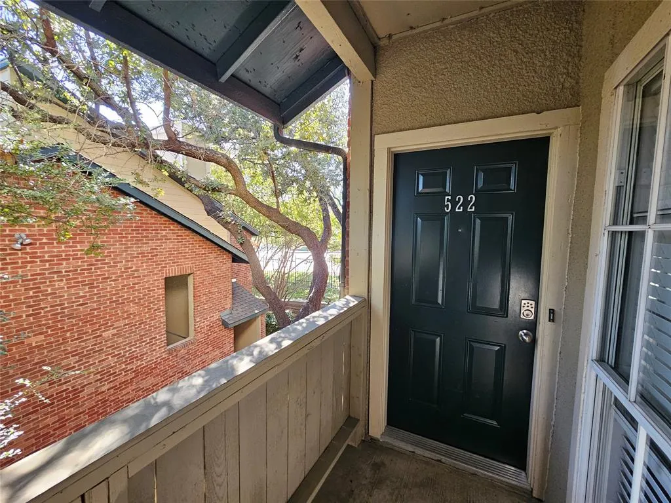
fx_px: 252
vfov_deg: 89.9
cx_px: 336
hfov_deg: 106.2
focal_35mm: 13
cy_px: 252
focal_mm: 2.2
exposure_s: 1/100
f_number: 2.2
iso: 200
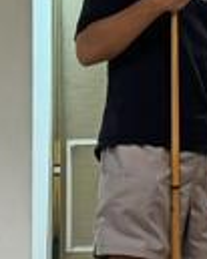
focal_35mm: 232
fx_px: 1779
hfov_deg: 6.3
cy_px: 38
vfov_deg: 8.3
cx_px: 559
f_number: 1.78
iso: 500
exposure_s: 1/60
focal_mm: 6.76
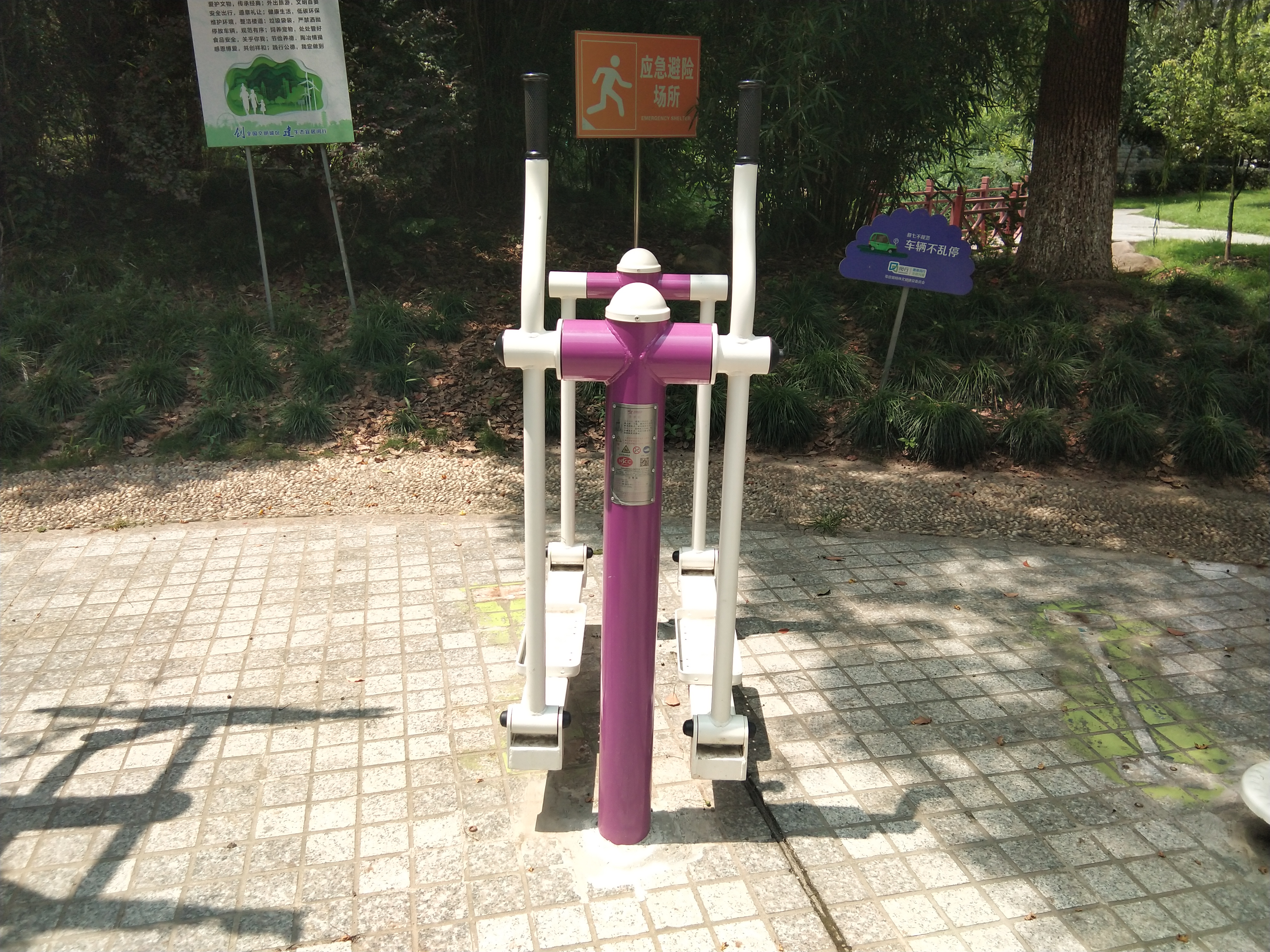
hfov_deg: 58.4
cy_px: 476
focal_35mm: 31
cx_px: 635
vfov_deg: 45.4
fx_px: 1137
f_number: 2.2
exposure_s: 1/508
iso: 50
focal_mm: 3.69
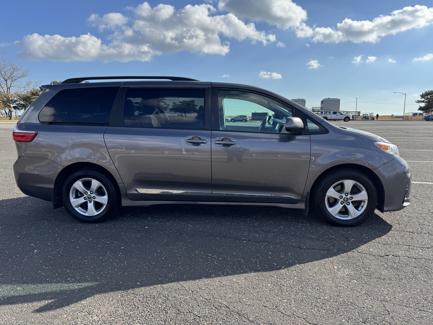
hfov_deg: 71.6
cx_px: 216
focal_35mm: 24
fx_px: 300
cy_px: 162
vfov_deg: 56.8
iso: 80
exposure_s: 1/4310
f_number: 1.78
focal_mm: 6.76
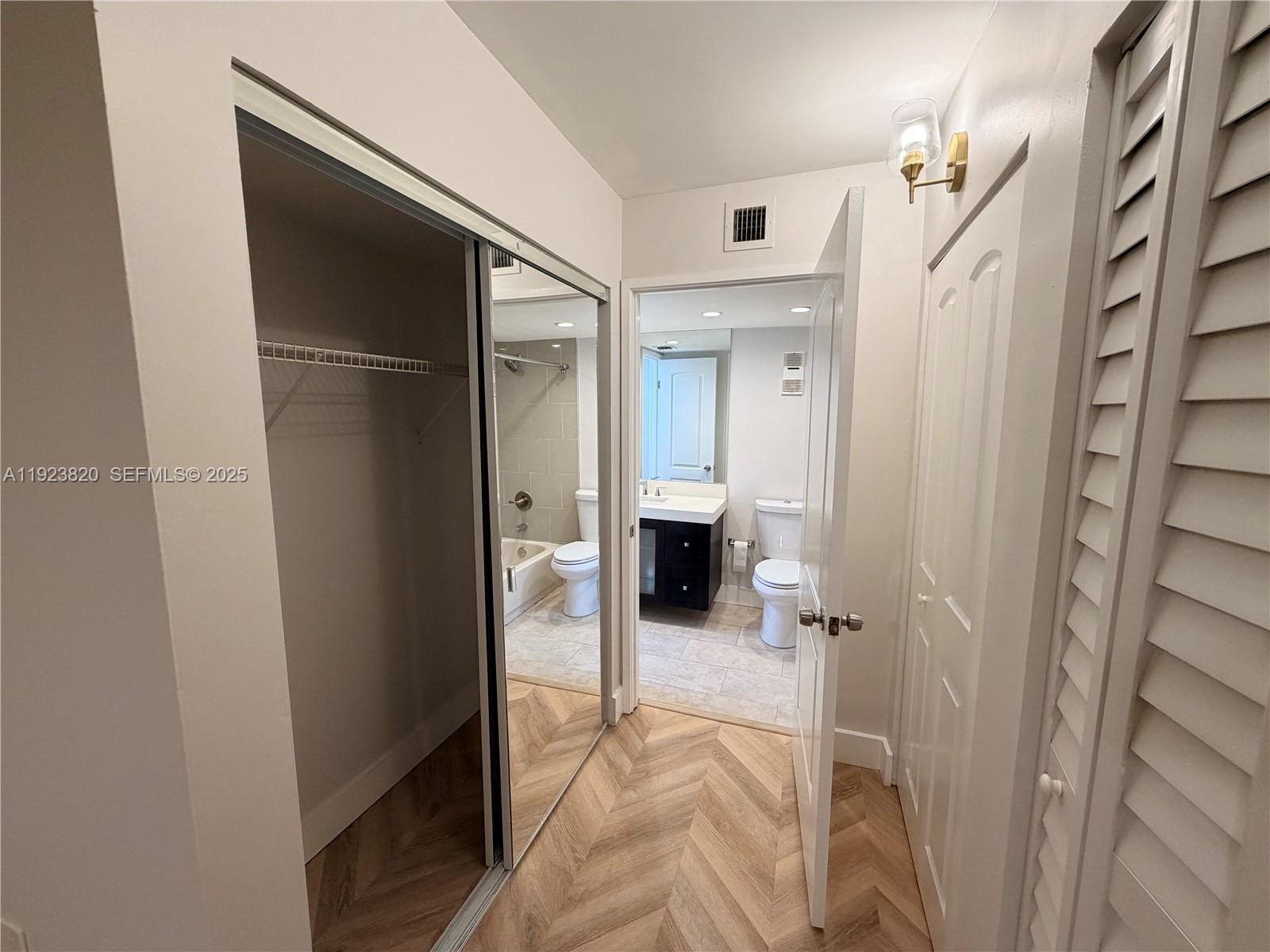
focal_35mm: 14
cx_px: 635
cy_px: 476
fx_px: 514
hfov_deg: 102.1
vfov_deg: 85.7
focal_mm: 2.22
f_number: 2.2
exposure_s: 1/120
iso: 200
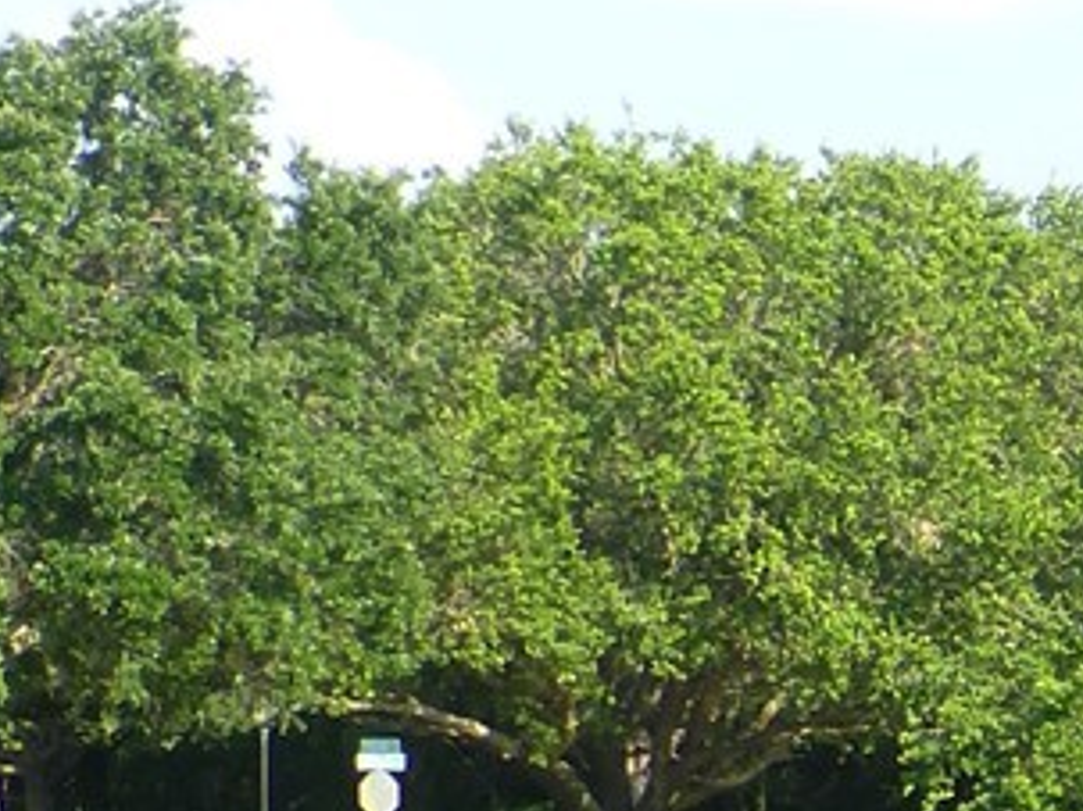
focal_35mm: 211
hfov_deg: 8.6
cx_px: 2506
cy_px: 1040
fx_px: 6599
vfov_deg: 7.0
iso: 100
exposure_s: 1/250
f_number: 3.9
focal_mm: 6.9
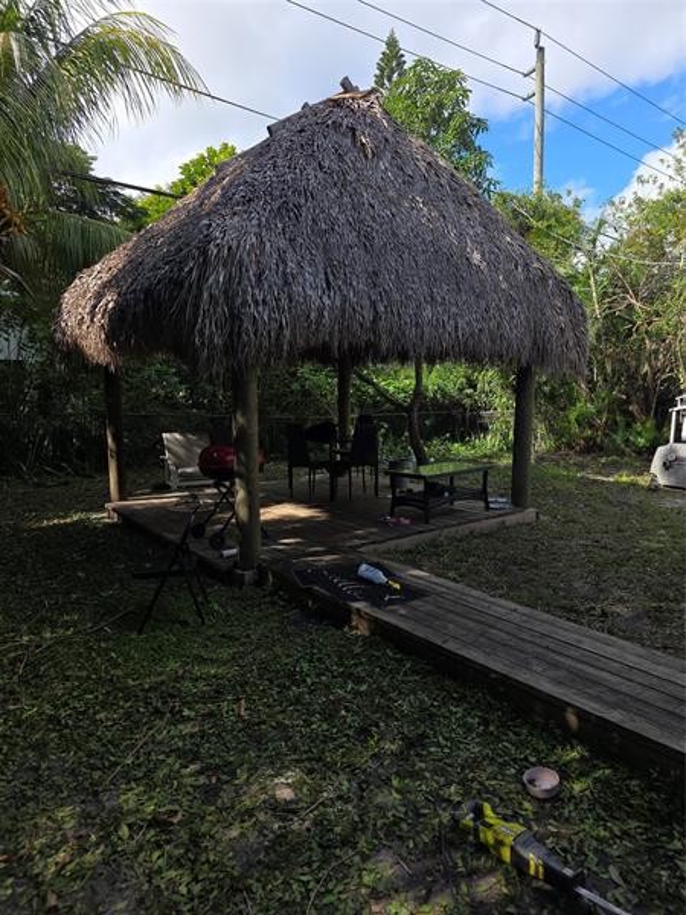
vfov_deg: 73.9
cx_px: 343
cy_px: 458
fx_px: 608
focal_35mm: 23
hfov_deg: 58.9
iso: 12
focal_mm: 6.3
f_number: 1.7
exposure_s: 1/453
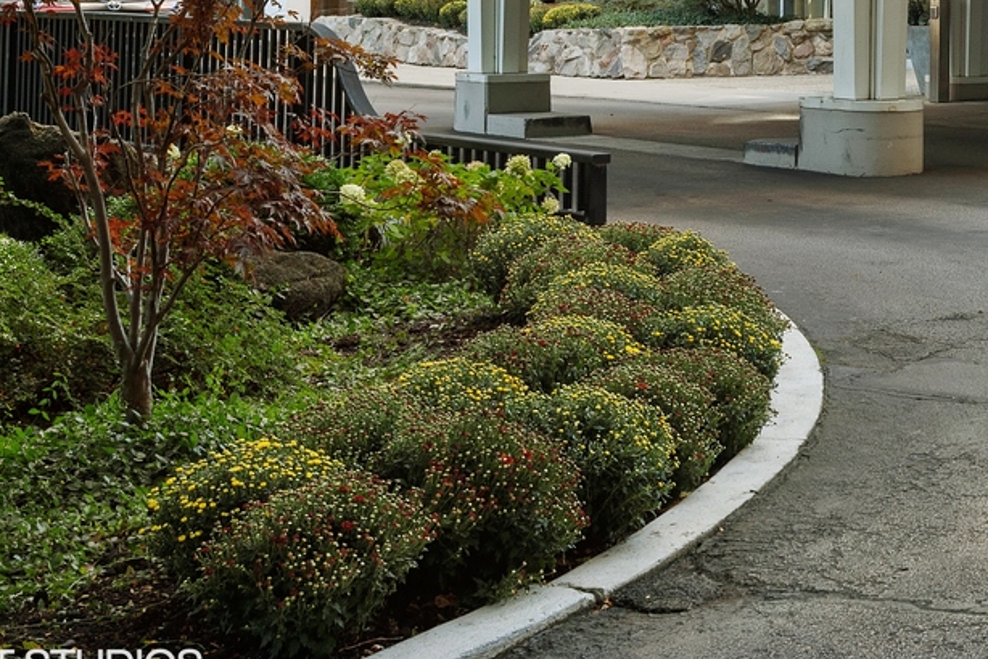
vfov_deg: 16.4
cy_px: -178
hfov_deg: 23.5
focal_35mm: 79
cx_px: 1179
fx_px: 2169
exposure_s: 1/40
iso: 200
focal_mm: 30
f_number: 9
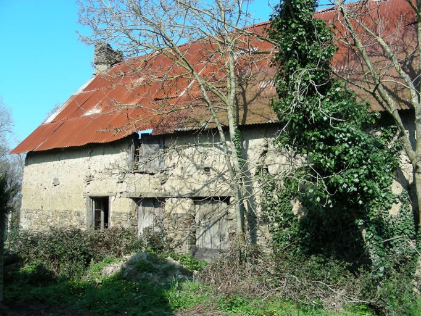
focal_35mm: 38
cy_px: 158
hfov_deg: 49.0
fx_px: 462
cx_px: 210
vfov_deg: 37.7
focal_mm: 6.3
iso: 50
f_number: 4
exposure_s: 1/260
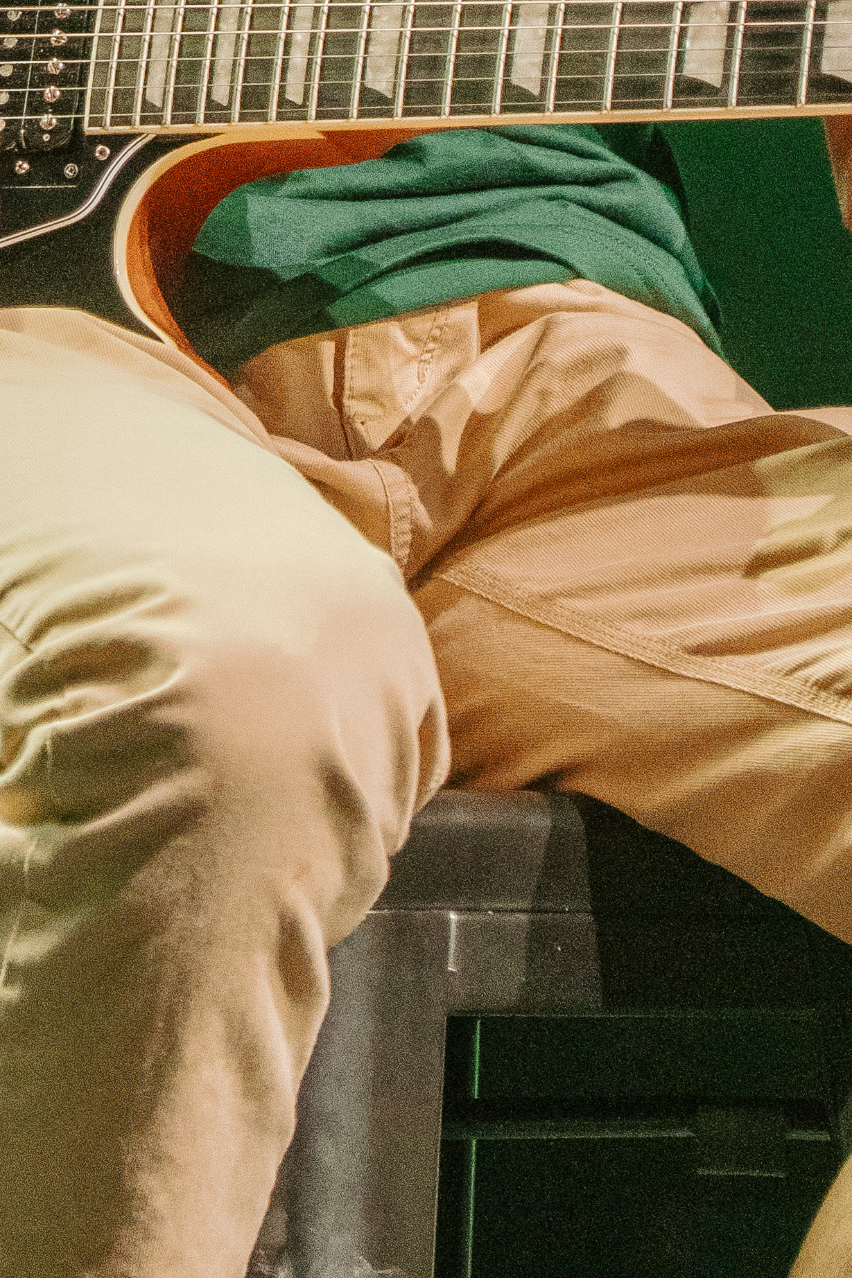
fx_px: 11846
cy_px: -141
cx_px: 115
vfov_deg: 6.2
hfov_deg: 4.1
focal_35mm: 334
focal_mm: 67
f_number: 2.8
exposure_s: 1/100
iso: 1600
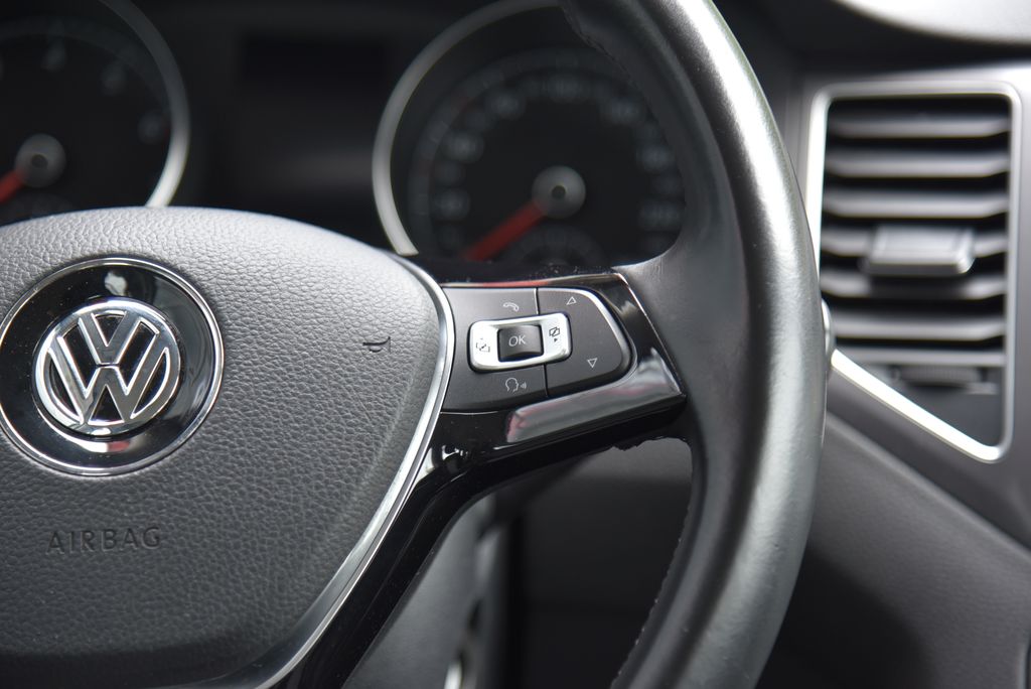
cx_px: 516
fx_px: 3438
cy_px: 344
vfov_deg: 11.4
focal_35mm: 120
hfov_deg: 17.1
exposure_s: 1/60
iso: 500
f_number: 4
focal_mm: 120
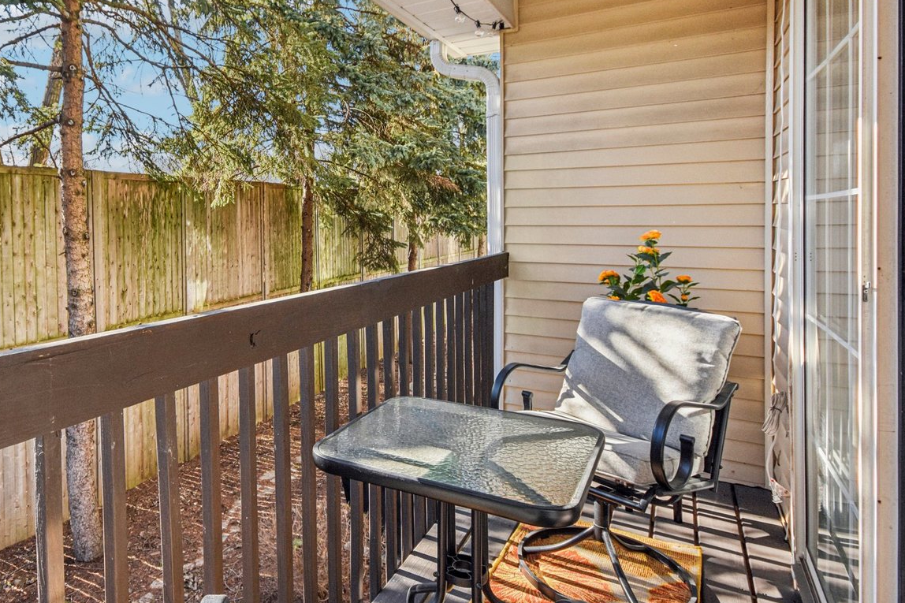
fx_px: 612
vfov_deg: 52.1
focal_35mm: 24
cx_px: 286
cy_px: 239
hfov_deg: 70.4
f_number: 8
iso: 400
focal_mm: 11.5
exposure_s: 1/160
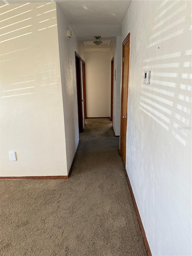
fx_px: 177
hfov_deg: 56.8
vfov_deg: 71.6
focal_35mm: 24
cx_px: 96
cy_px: 128
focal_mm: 6.76
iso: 200
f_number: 1.78
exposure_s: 1/120
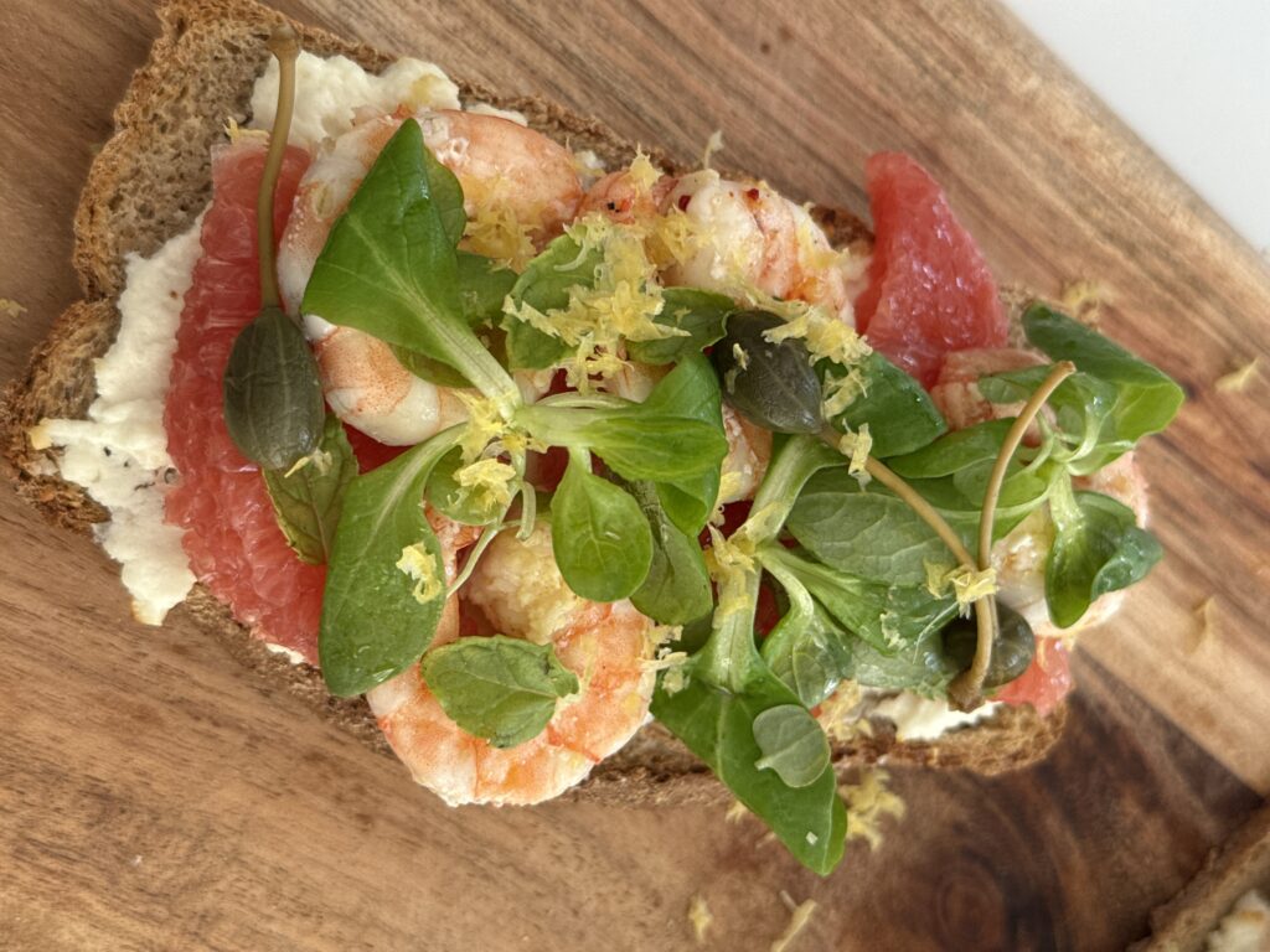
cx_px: 635
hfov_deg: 39.7
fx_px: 1761
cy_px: 476
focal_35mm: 48
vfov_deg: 30.3
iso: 160
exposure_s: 1/160
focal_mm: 6.76
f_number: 1.78
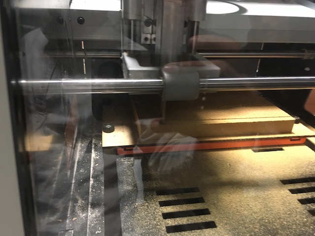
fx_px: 264
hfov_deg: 61.7
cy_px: 118
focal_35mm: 29
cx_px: 158
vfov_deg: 48.2
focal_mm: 4.15
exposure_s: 1/17
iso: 200
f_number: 2.2
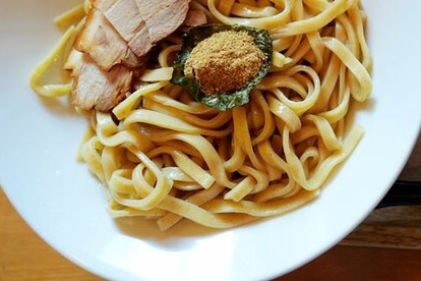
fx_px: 456
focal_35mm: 39
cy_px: 18
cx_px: 363
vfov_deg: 32.2
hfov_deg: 45.8
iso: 200
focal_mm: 19
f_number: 2.8
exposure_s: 1/30
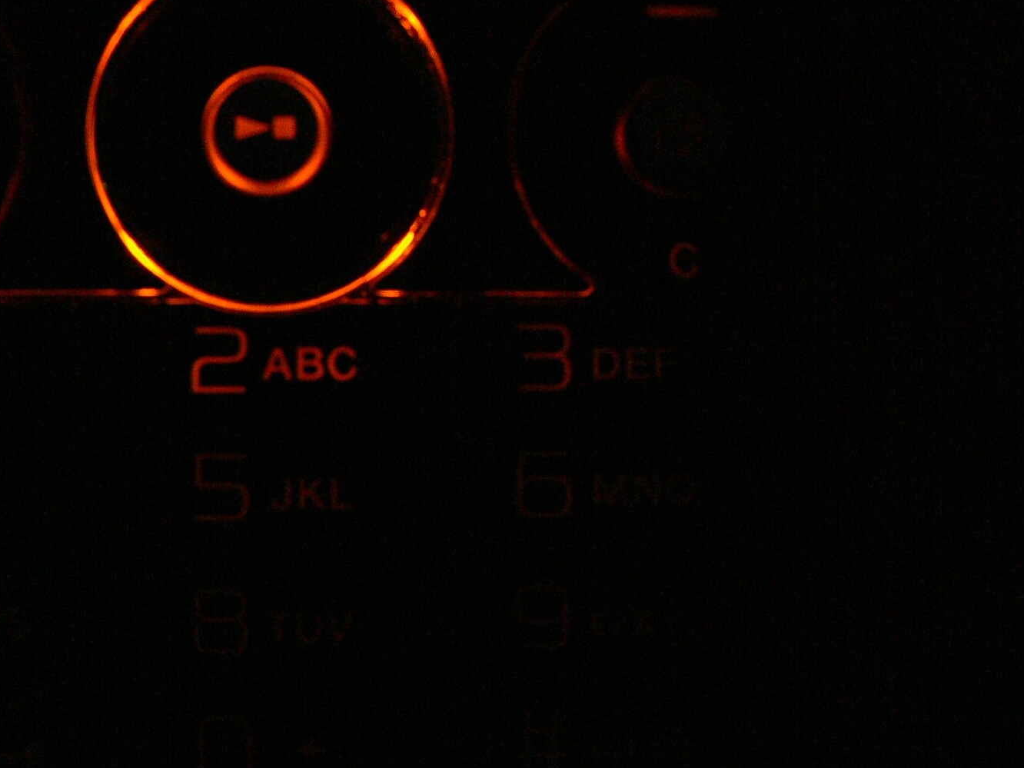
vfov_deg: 29.7
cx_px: 321
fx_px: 1450
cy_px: 401
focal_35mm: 49
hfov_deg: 38.4
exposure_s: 1/60
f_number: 2.8
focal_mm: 6.3
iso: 200
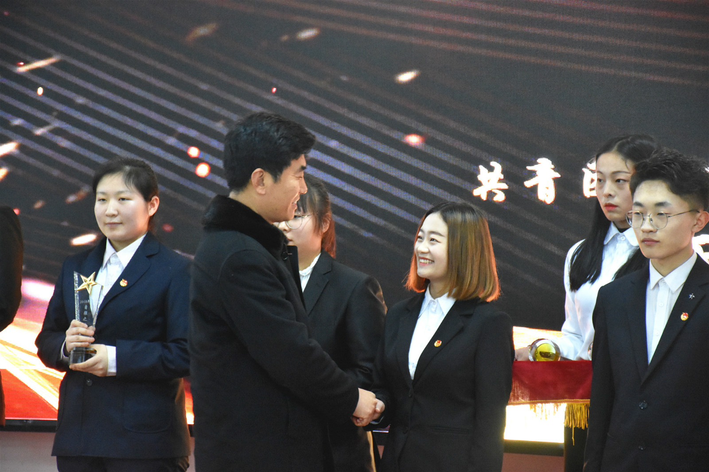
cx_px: 354
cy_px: 236
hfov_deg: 14.4
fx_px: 2806
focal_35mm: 142
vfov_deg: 9.6
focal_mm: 95
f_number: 5.3
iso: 5600
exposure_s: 1/60
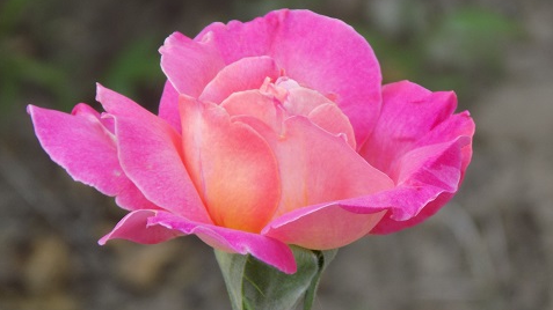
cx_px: 276
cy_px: 128
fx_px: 7183
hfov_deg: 4.4
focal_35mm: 490
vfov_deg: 2.5
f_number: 5.9
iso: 100
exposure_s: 1/60
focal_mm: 79.5
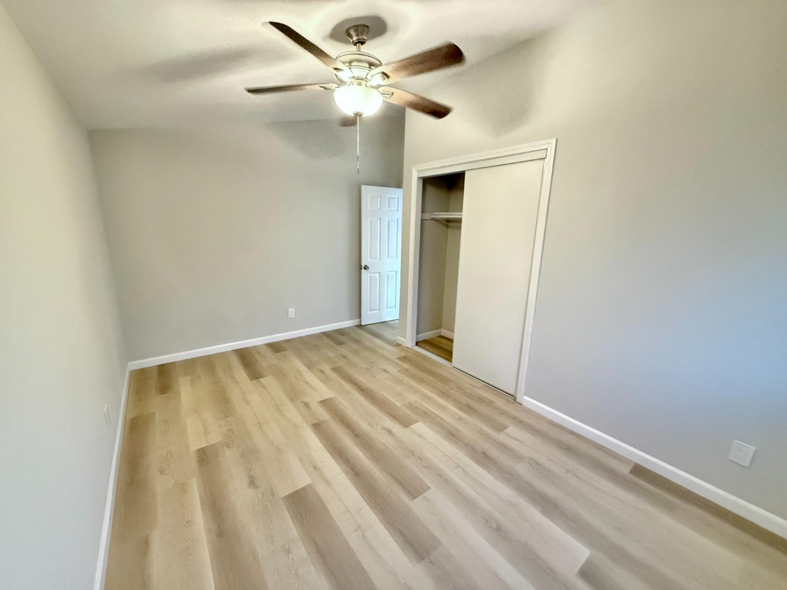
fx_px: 318
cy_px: 295
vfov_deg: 85.7
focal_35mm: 14
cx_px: 394
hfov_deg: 102.1
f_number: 2.2
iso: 1250
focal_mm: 2.22
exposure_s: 1/60
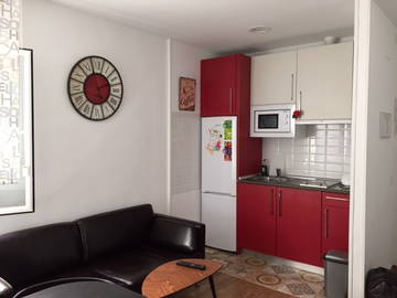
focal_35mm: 29
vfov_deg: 48.2
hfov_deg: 61.7
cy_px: 149
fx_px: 333
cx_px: 198
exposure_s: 1/30
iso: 100
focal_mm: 4.15
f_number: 2.2
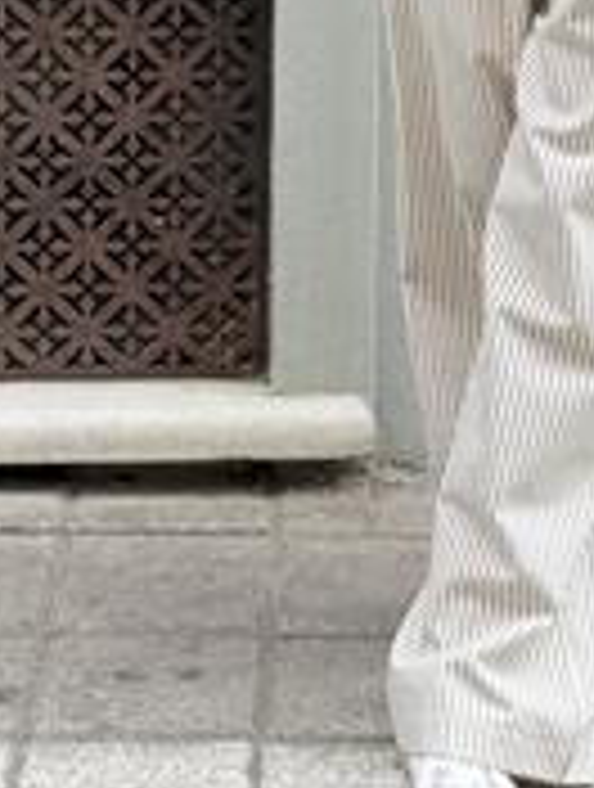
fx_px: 3328
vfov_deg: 12.8
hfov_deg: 10.1
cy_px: -371
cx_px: 576
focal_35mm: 146
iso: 64
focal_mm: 6.76
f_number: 1.78
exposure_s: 1/414
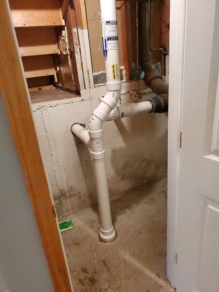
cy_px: 146
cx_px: 110
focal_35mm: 26
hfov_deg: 53.1
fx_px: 219
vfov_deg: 67.3
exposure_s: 1/40
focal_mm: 4.3
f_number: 1.5
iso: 500
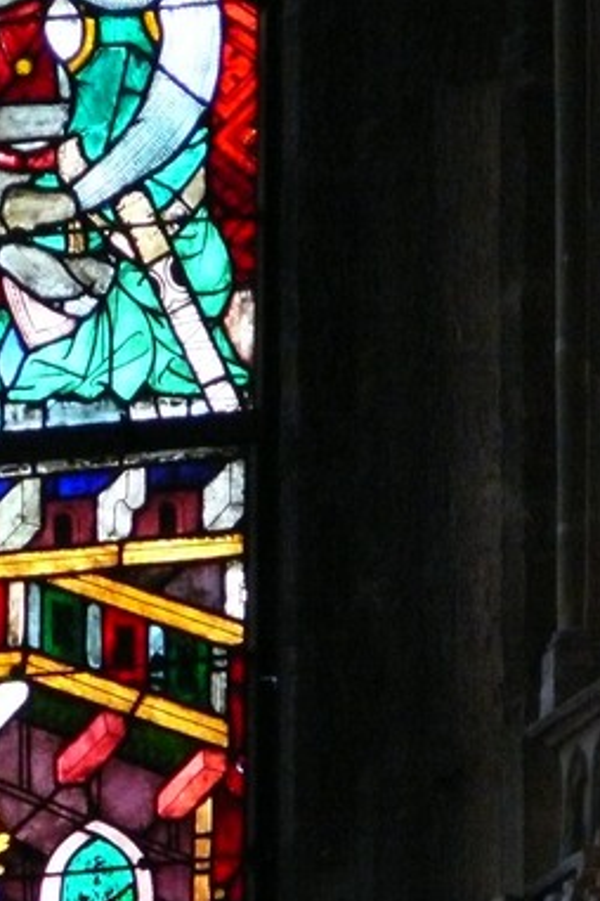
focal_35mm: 859
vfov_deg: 2.4
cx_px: 54
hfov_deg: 1.6
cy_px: 501
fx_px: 21473
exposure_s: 1/20
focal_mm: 88.8
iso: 800
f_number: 3.7
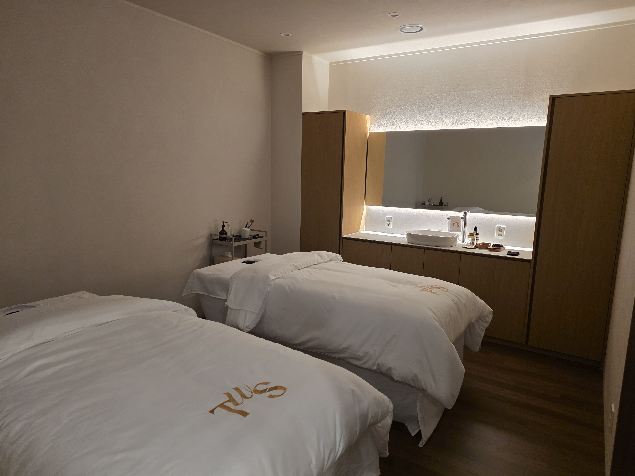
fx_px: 422
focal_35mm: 23
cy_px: 238
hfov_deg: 73.9
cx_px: 318
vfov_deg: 58.9
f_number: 1.7
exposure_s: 1/120
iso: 500
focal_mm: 6.3
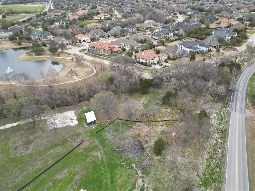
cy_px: 96
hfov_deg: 71.6
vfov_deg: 56.8
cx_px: 128
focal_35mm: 24
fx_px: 177
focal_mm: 6.72
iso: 110
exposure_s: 1/640
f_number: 1.7
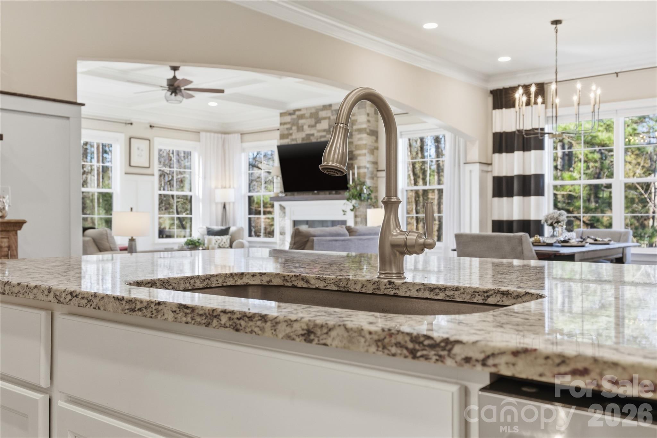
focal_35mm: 34
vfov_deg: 38.4
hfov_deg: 55.1
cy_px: 219
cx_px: 328
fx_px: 630
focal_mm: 34.5
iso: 250
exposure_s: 1/80
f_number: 7.1
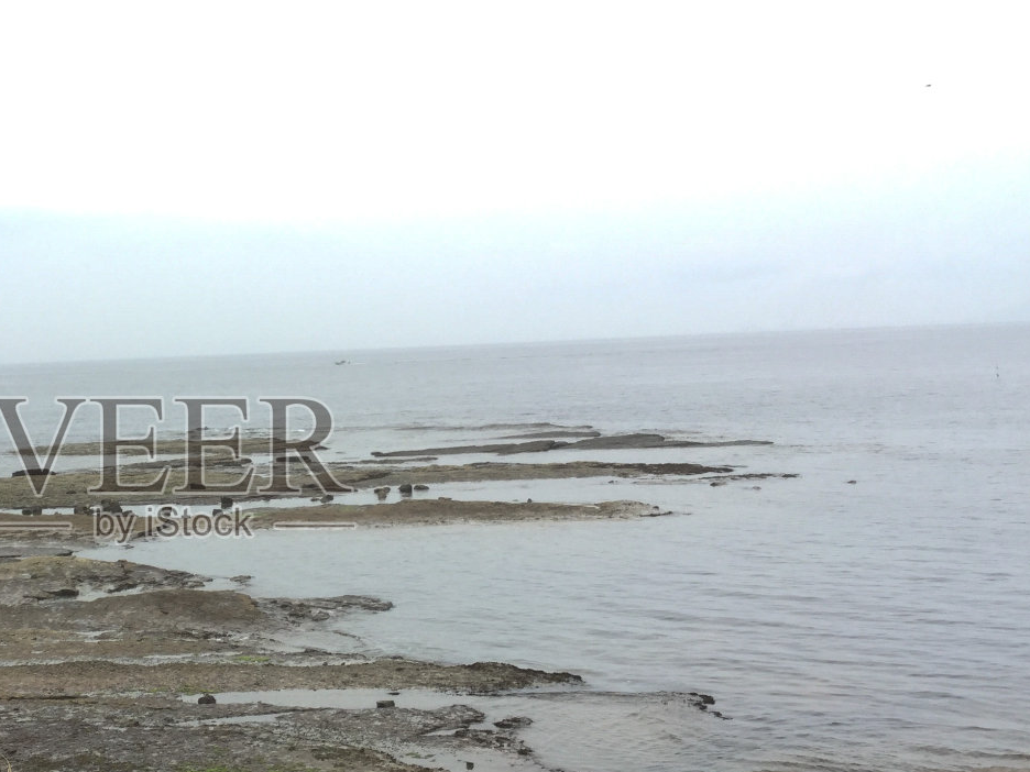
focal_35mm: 53
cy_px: 472
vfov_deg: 27.5
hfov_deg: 34.8
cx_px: 172
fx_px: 1577
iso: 25
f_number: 2.4
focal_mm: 3.3
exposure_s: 1/730
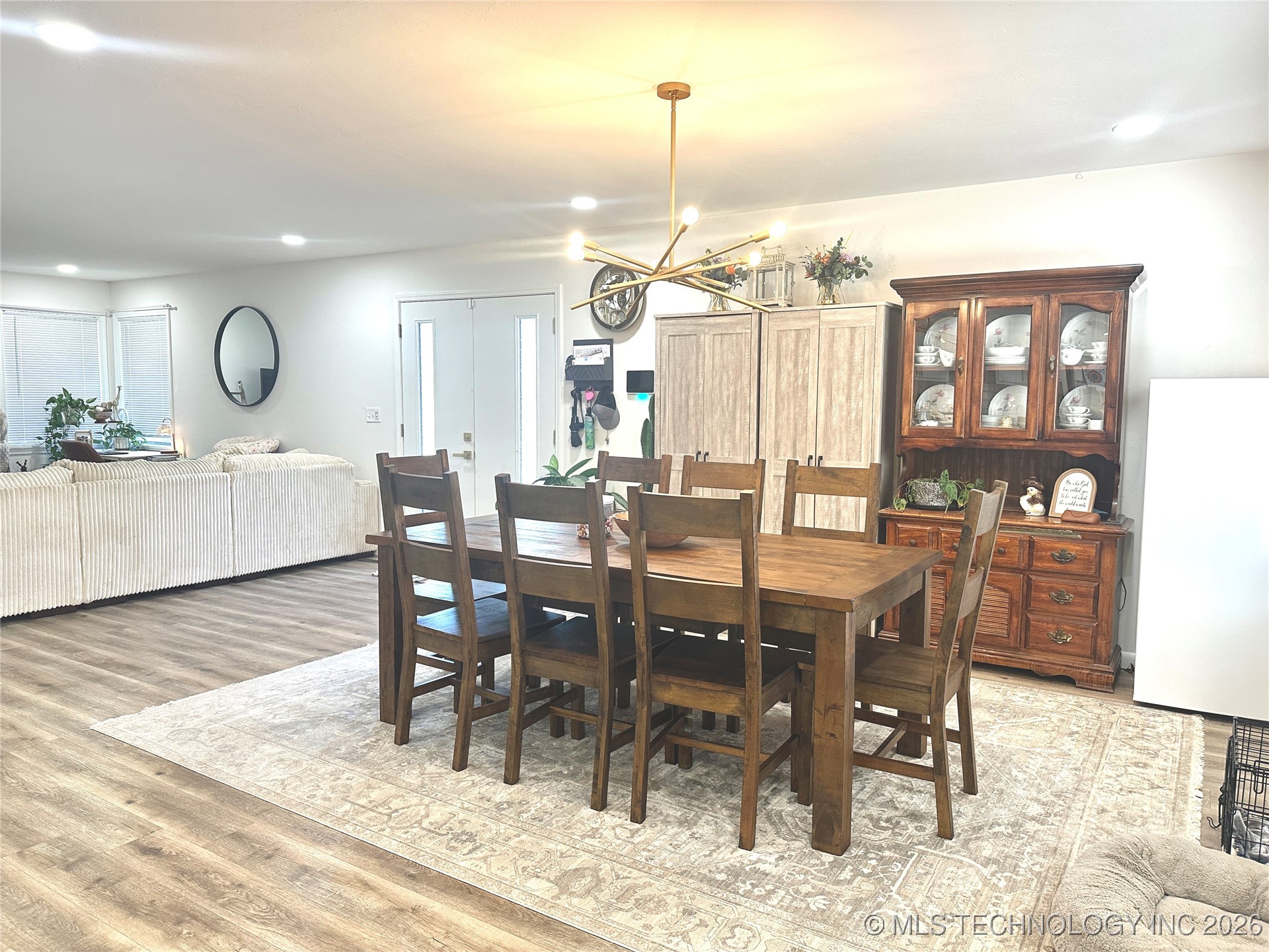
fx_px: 880
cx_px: 634
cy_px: 476
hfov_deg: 71.6
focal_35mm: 24
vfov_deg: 56.8
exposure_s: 1/120
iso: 160
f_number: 1.78
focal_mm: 6.86
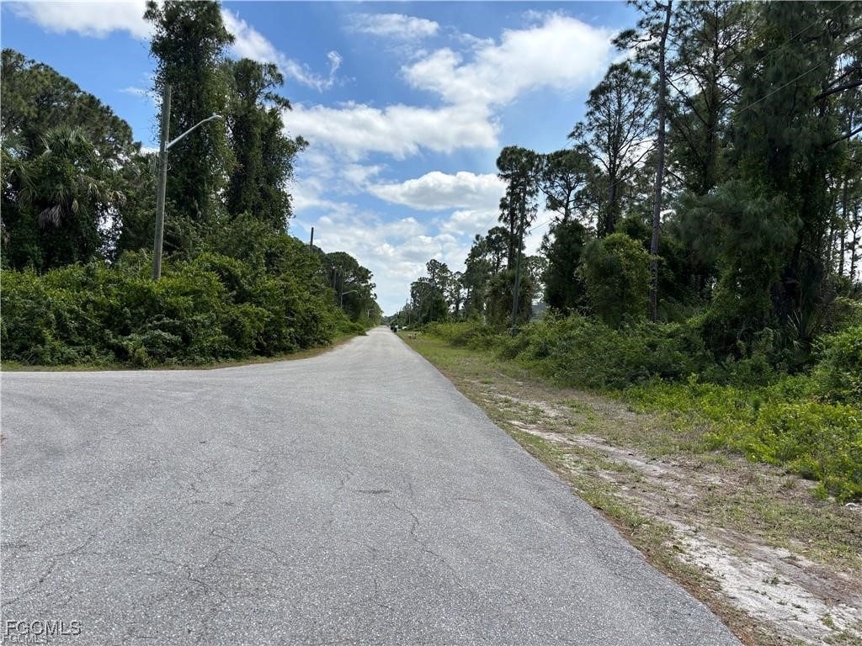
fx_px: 647
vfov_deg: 53.1
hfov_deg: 67.3
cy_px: 323
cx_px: 431
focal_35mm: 26
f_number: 1.6
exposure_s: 1/3106
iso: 50
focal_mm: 5.96
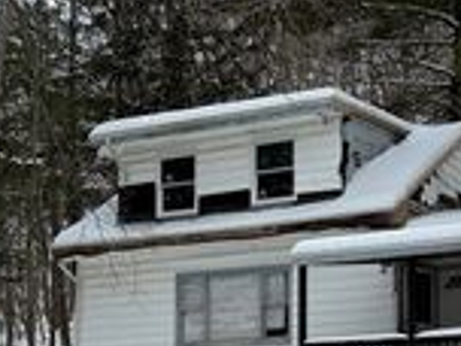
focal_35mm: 79
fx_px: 1052
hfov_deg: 24.5
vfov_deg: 18.2
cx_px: 328
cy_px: 351
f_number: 1.78
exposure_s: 1/5319
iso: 80
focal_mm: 6.76
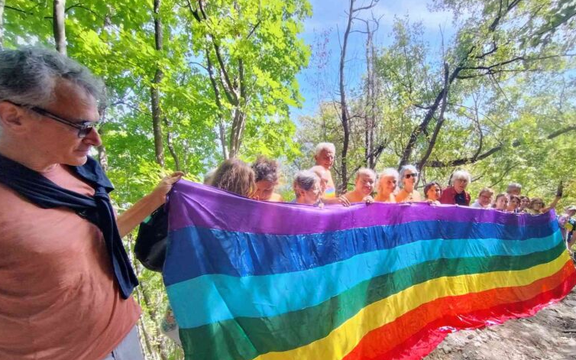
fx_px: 283
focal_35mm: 18
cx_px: 301
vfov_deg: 64.5
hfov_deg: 91.0
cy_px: 212
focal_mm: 1.66
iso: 125
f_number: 2.2
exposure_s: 1/100
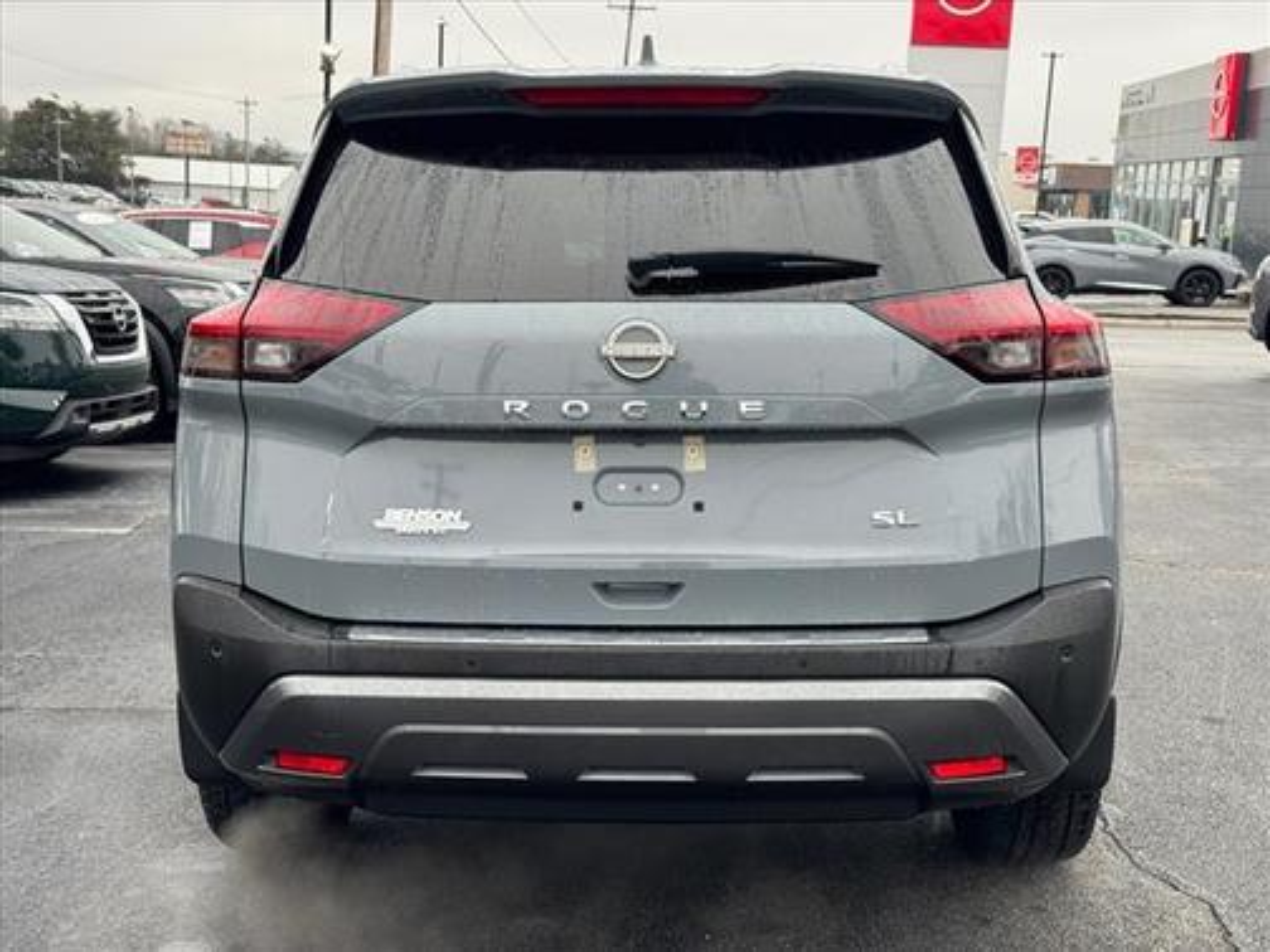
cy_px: 476
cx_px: 635
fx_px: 1761
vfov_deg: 30.3
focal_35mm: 48
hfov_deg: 39.7
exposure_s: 1/425
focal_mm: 6.76
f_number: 1.78
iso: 64
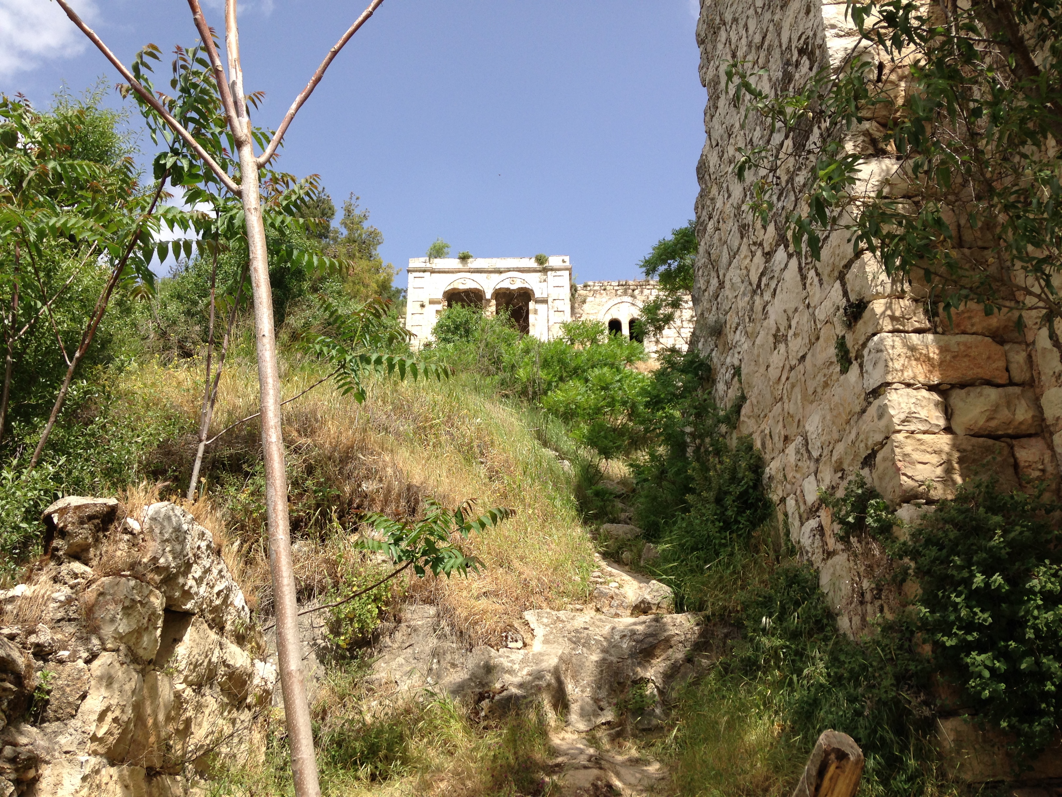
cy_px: 398
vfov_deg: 42.9
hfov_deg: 55.4
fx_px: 1012
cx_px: 531
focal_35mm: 33
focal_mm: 4.12
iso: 50
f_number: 2.4
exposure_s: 1/1153
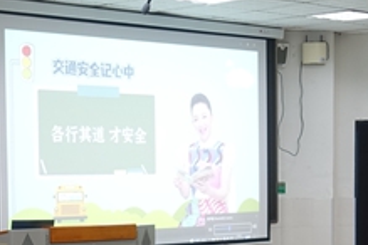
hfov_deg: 17.9
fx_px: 1165
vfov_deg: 11.8
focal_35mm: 114
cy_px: 269
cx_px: 198
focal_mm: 14.3
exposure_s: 1/40
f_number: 2.8
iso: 320
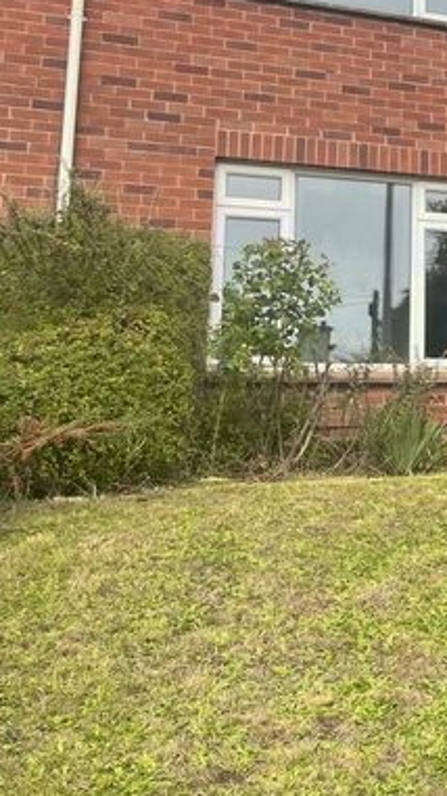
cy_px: 254
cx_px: 662
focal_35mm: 52
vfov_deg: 39.3
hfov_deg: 20.0
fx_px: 1097
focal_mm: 5.1
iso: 32
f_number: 1.6
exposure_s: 1/1456
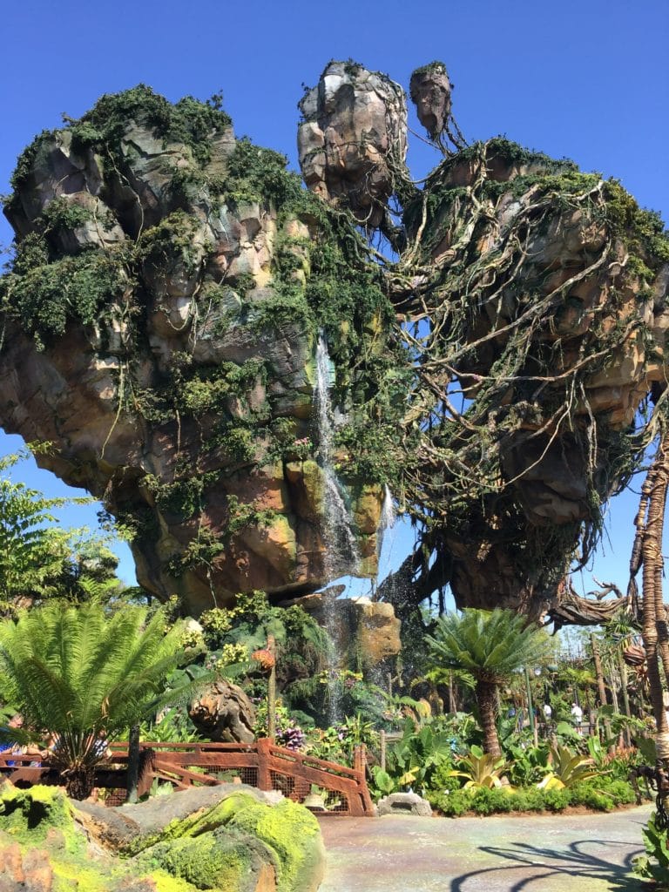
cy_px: 446
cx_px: 334
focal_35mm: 29
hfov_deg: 48.2
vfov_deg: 61.7
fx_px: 747
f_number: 2.2
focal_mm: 4.15
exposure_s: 1/746
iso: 32
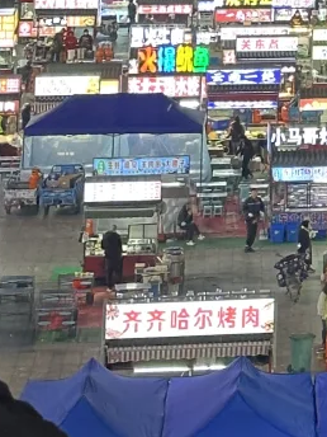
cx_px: 655
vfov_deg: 9.3
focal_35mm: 201
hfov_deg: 7.1
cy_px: -426
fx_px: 2532
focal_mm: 6.86
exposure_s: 1/48
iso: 125
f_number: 1.78
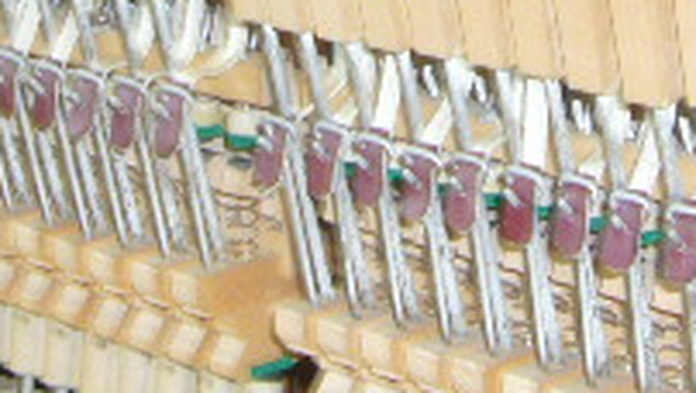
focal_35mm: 124
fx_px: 2290
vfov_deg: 9.6
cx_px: 362
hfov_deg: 17.3
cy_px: -124
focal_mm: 4.6
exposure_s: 1/10
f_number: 2.8
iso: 100
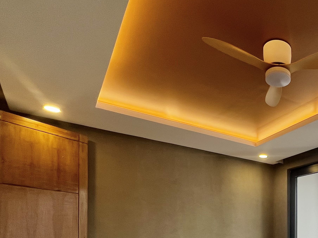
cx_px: 298
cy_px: 236
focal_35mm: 29
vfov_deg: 42.1
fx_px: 266
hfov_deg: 52.5
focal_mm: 1.57
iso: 32
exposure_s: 1/99
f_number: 1.8
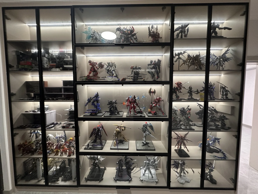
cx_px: 129
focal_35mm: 14
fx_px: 104
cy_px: 97
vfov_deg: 85.7
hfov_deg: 102.1
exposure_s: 1/50
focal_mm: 2.22
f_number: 2.2
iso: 250
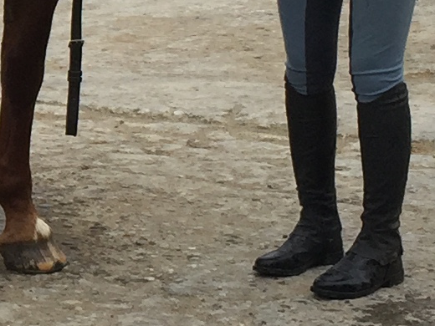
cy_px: 3
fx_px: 2287
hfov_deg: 10.4
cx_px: -295
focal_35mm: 182
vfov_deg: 8.1
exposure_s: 1/942
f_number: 2.2
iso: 32
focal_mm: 4.15
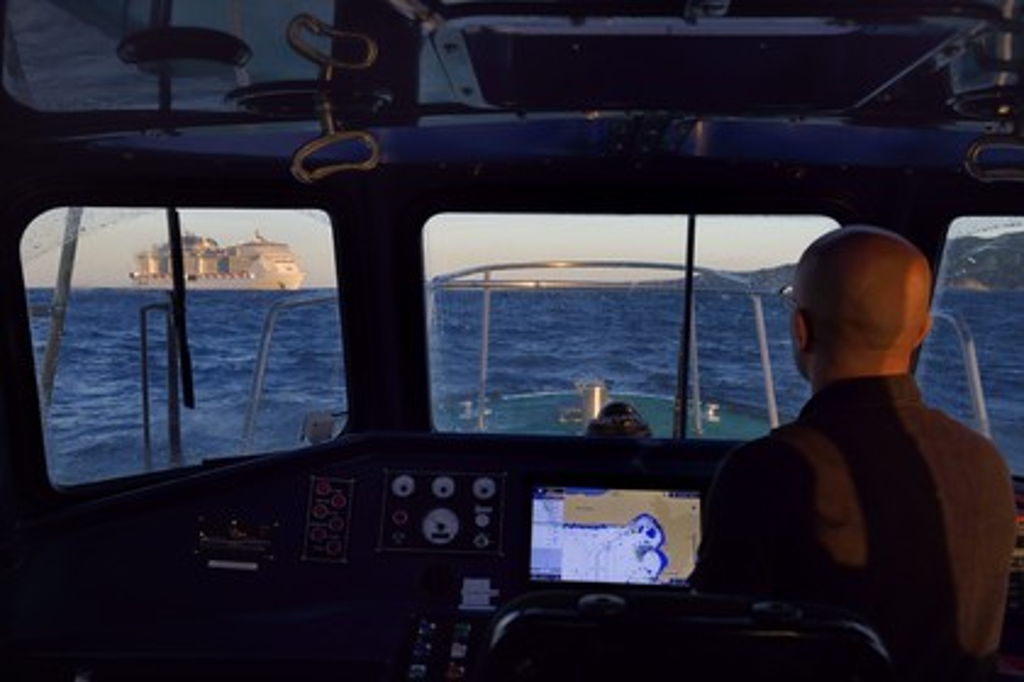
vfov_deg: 29.9
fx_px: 1280
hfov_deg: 43.6
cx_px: 512
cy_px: 341
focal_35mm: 45
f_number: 10
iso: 800
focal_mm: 45
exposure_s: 1/500
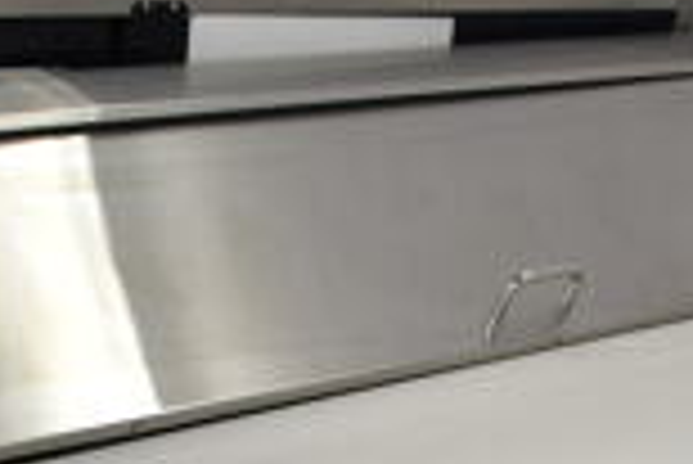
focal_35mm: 107
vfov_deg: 11.7
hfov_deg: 19.1
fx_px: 2062
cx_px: 315
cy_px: 883
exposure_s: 1/30
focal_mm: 18
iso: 400
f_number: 3.5
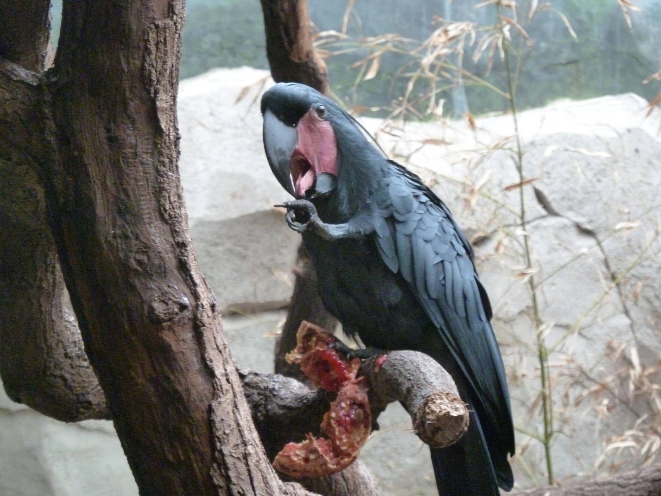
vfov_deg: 8.2
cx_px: 330
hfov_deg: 10.9
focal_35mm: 182
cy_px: 248
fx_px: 3475
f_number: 4.5
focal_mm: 29.9
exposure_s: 1/40
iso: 800
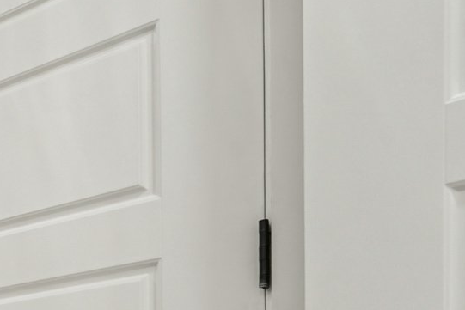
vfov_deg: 20.7
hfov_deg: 21.1
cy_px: 471
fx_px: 714
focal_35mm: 55
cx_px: -404
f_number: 8
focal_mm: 14.6
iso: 400
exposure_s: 1/30
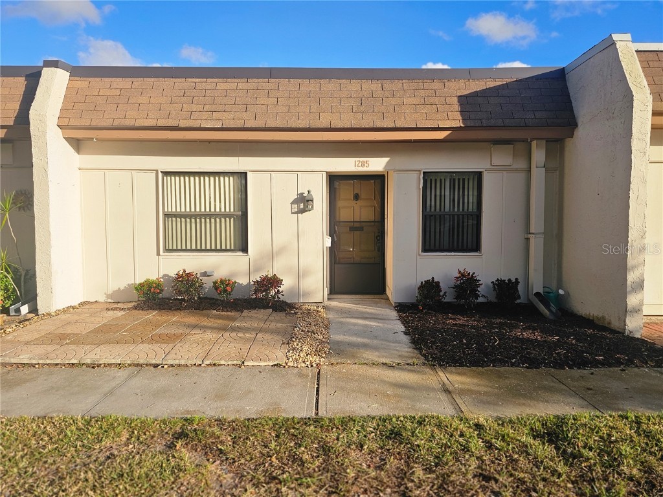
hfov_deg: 73.9
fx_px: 441
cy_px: 248
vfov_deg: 58.9
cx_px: 332
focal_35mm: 23
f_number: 1.7
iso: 20
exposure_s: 1/1160
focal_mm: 6.3
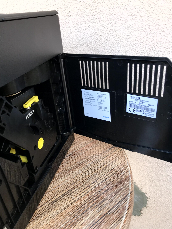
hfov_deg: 49.8
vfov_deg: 63.4
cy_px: 114
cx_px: 86
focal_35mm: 28
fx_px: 185
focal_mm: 3.99
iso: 32
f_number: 1.8
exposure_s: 1/100
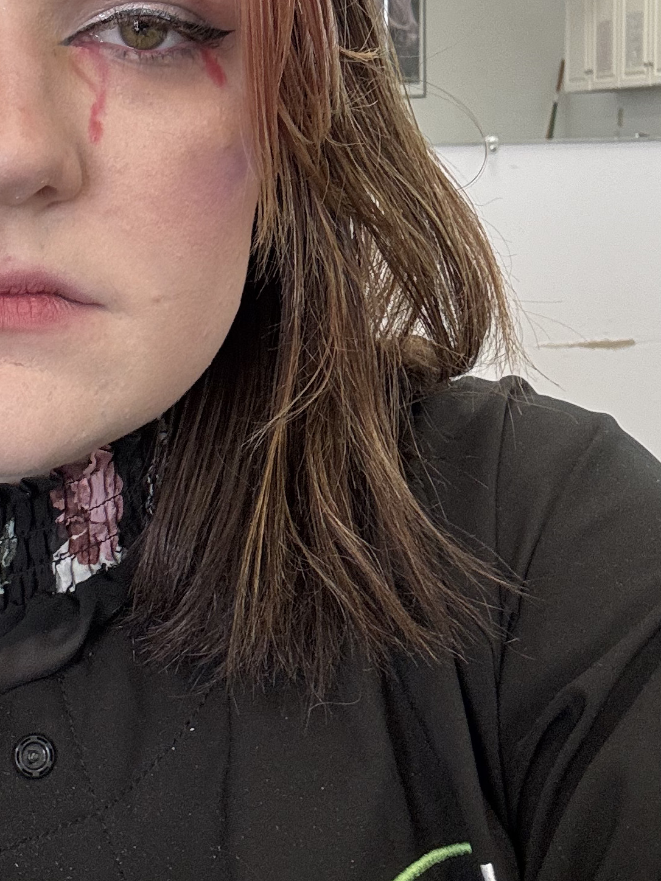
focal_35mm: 64
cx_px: 129
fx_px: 1629
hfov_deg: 22.6
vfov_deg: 30.0
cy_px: 270
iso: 50
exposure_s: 1/60
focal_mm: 2.69
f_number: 1.9
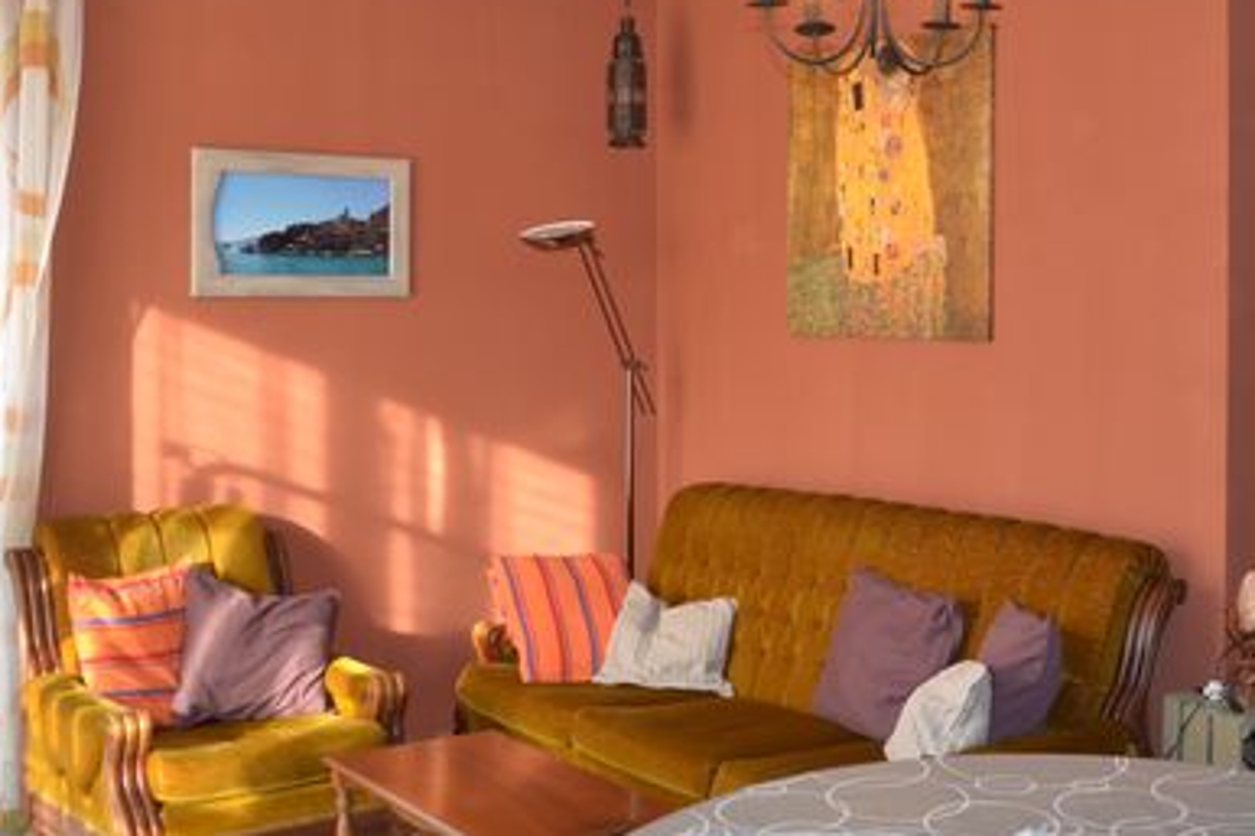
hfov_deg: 45.8
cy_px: 345
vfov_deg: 31.8
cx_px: 826
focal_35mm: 42
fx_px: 1463
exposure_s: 1/30
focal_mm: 18
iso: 200
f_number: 3.5
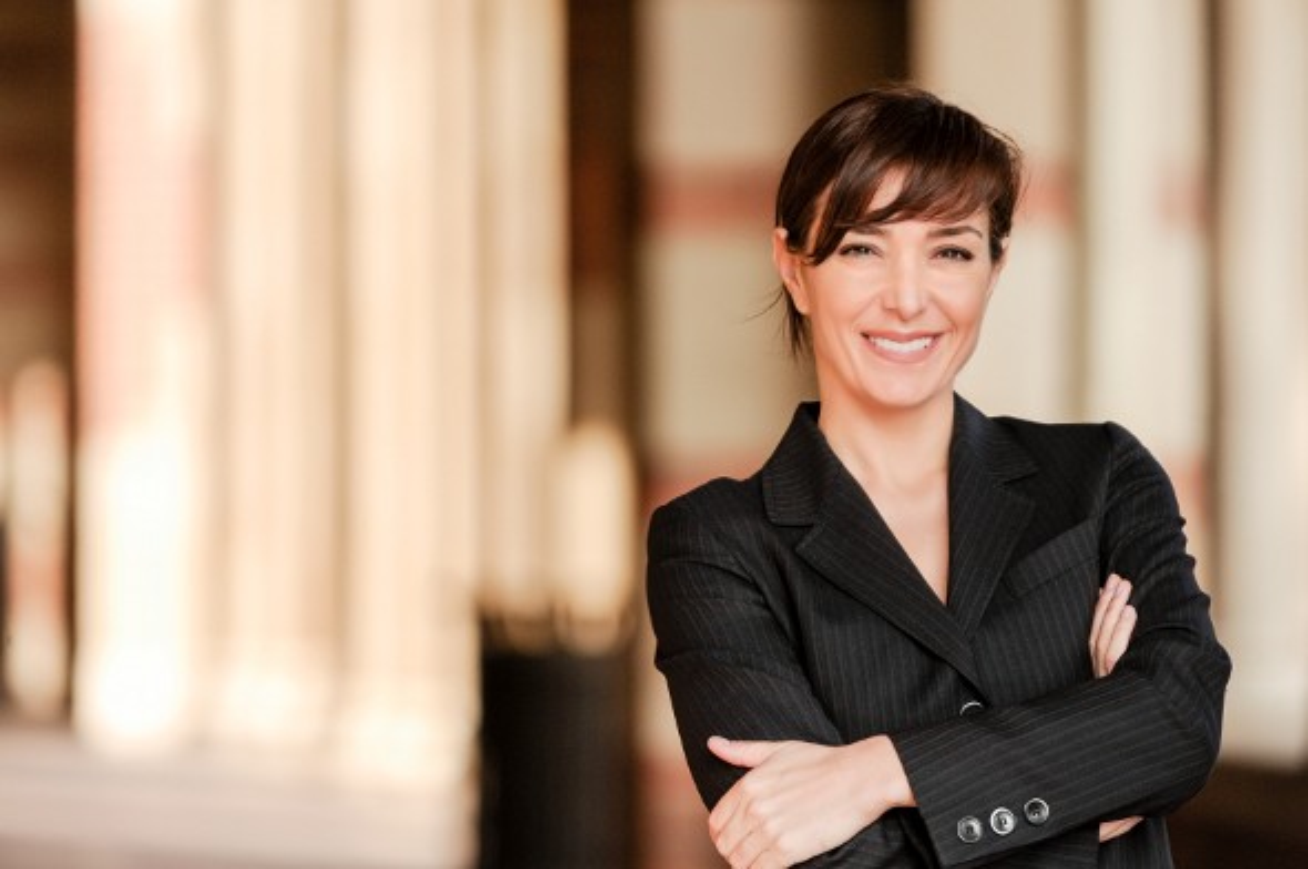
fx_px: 12339
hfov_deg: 6.1
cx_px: 654
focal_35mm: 340
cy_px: 434
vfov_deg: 4.0
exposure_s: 1/800
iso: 640
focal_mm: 340
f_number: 4.8
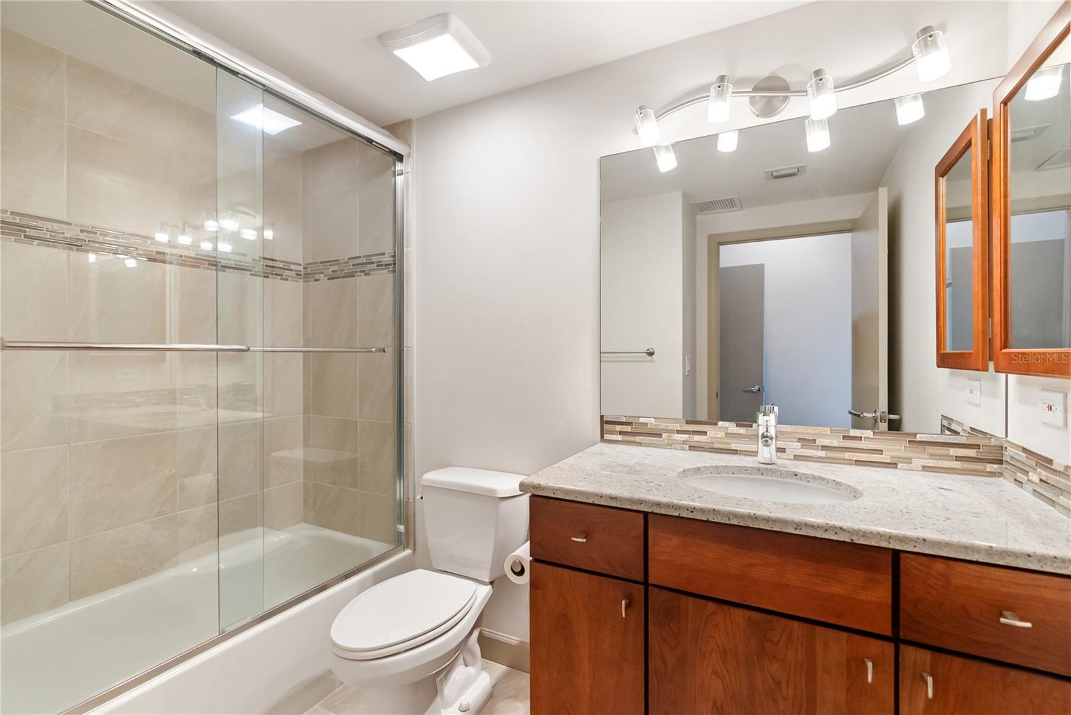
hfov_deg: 96.7
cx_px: 536
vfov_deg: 73.8
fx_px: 476
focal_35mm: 16
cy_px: 358
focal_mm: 16
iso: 1250
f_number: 3.5
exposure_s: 1/100
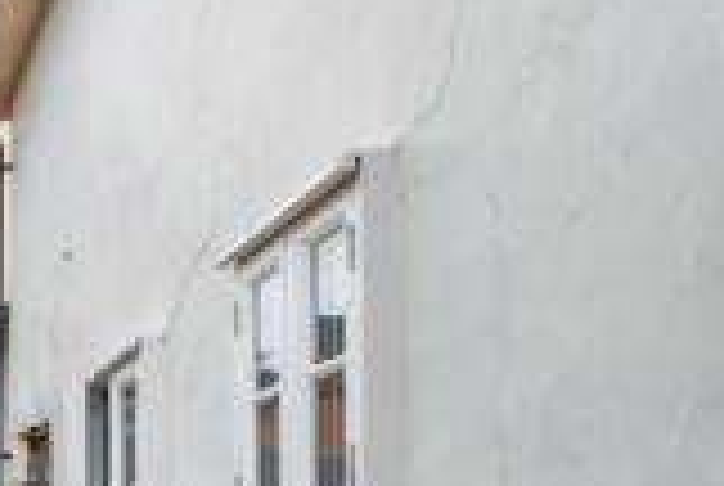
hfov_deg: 20.8
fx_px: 1310
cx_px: -594
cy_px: 637
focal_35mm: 65
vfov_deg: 19.4
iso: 160
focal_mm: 10.4
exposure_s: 1/200
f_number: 7.1
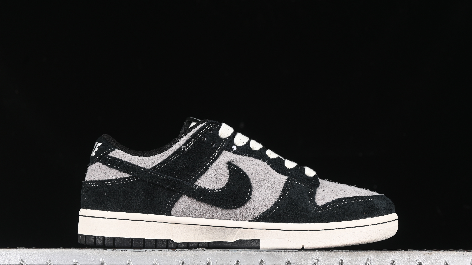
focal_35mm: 79
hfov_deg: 26.9
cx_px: 236
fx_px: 989
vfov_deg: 15.3
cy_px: 151
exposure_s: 1/60
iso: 160
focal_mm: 50
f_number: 6.3
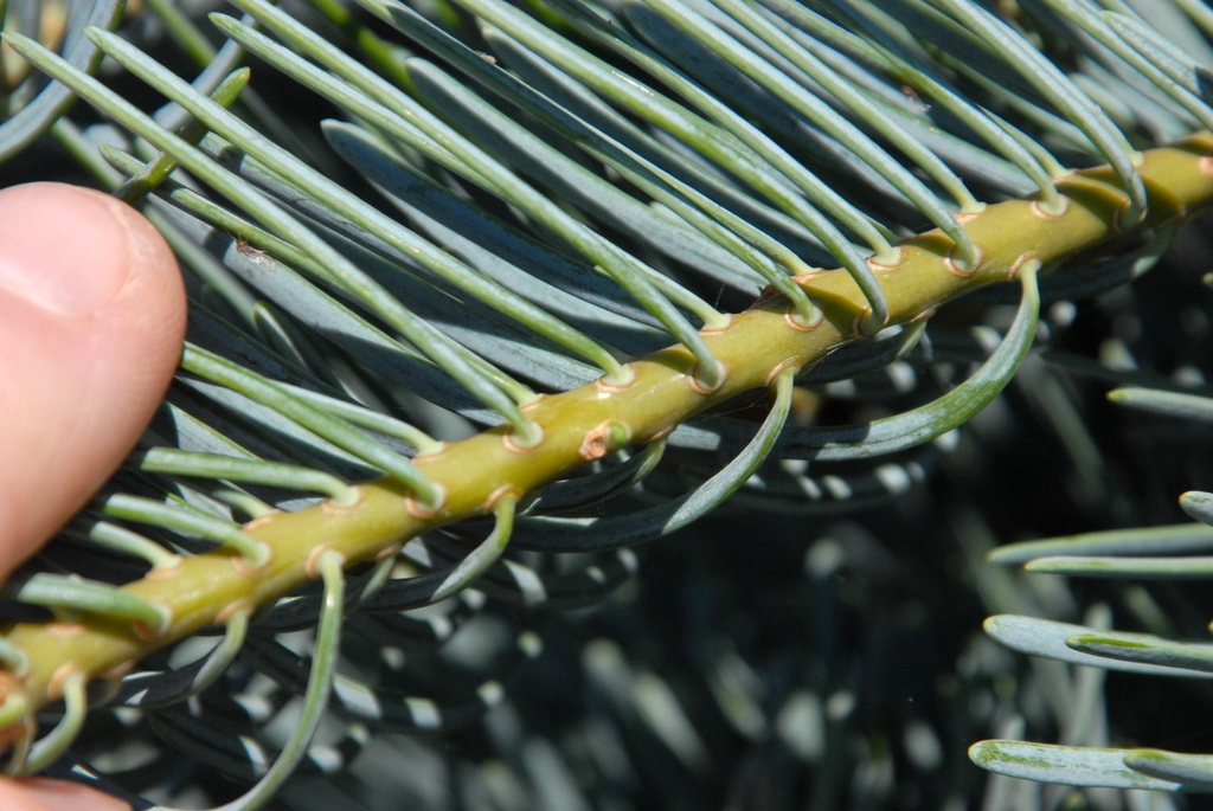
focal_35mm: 450
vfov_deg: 3.1
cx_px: 606
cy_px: 406
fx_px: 15177
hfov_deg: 4.6
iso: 400
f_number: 11
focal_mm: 300
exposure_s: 1/500
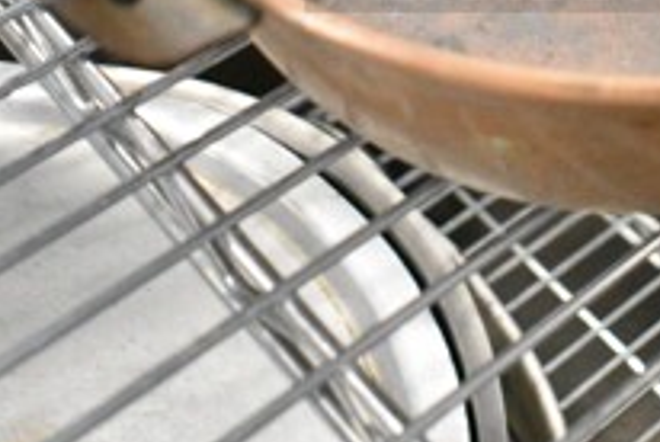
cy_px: -157
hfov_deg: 22.0
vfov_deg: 14.6
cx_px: 663
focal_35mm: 89
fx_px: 1634
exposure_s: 1/50
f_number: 3.5
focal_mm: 20
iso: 6400
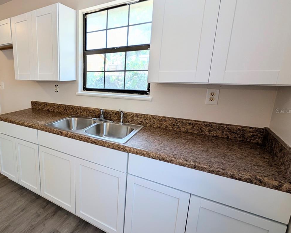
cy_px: 111
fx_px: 164
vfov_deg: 70.8
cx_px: 68
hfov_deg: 76.4
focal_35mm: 19
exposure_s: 1/120
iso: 95
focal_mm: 2.02
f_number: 1.7
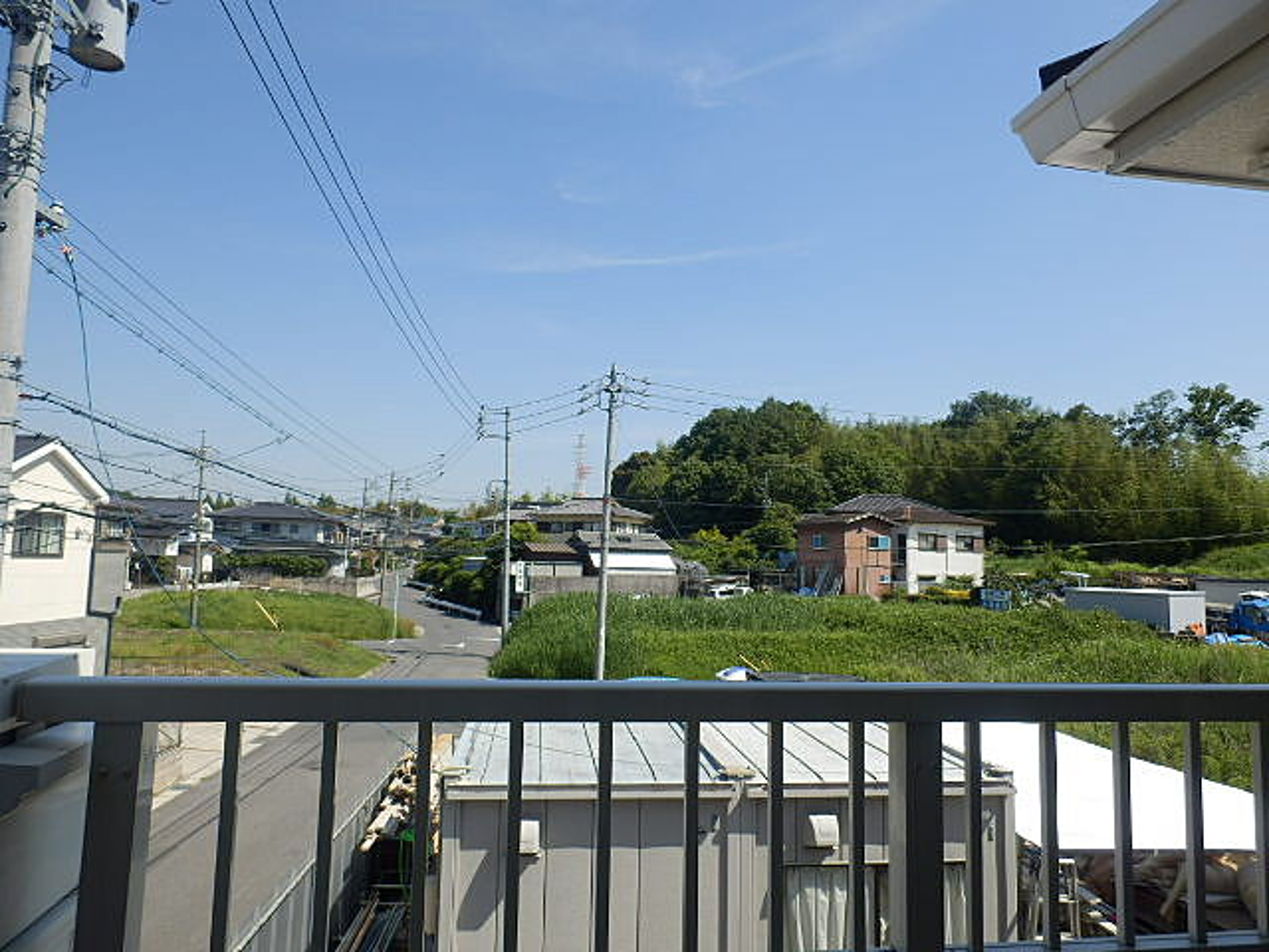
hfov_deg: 71.6
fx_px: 880
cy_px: 476
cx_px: 634
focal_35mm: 24
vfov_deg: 56.8
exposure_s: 1/160
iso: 80
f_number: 7.9
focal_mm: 4.2
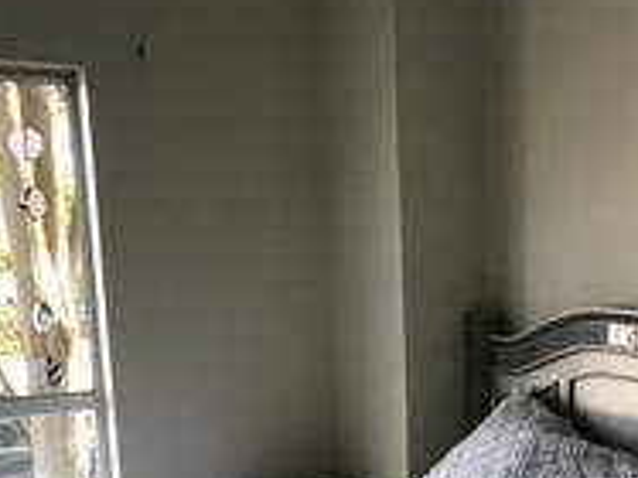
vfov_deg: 26.0
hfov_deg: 34.6
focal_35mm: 54
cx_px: 495
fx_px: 995
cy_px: 440
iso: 40
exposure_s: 1/20
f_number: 1.8
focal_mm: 4
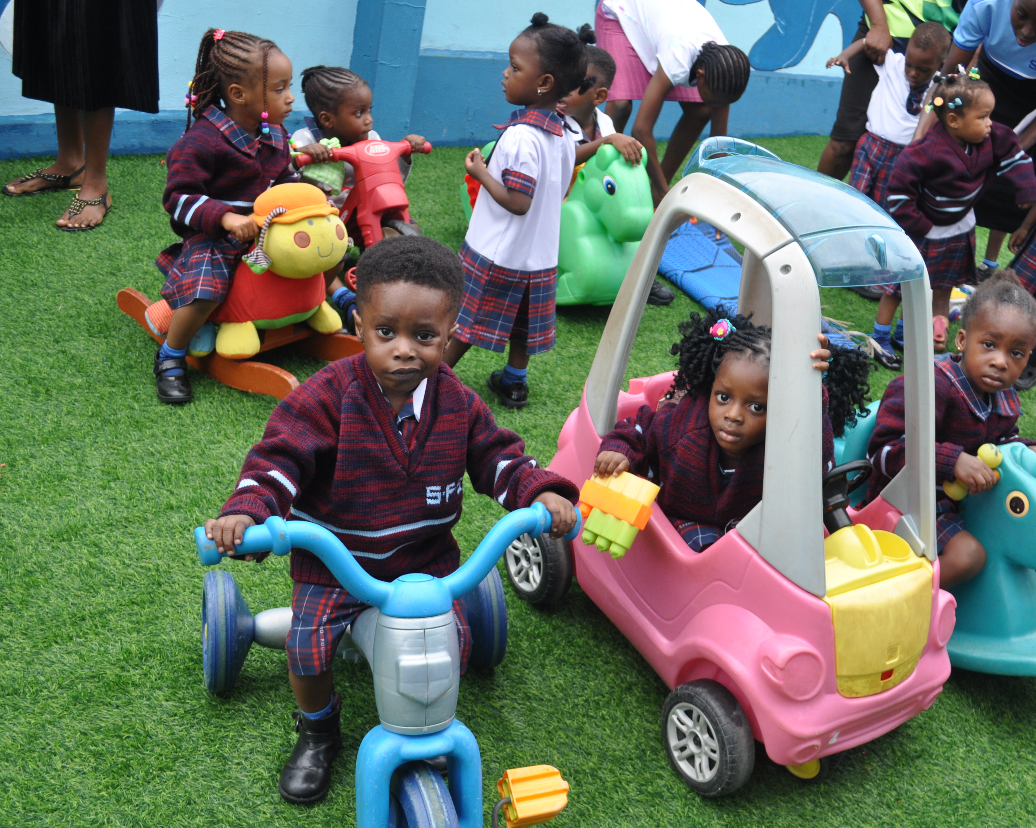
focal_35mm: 37
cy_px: 415
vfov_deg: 40.1
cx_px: 629
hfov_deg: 48.7
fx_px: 1134
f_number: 5
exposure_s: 1/100
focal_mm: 20
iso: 400
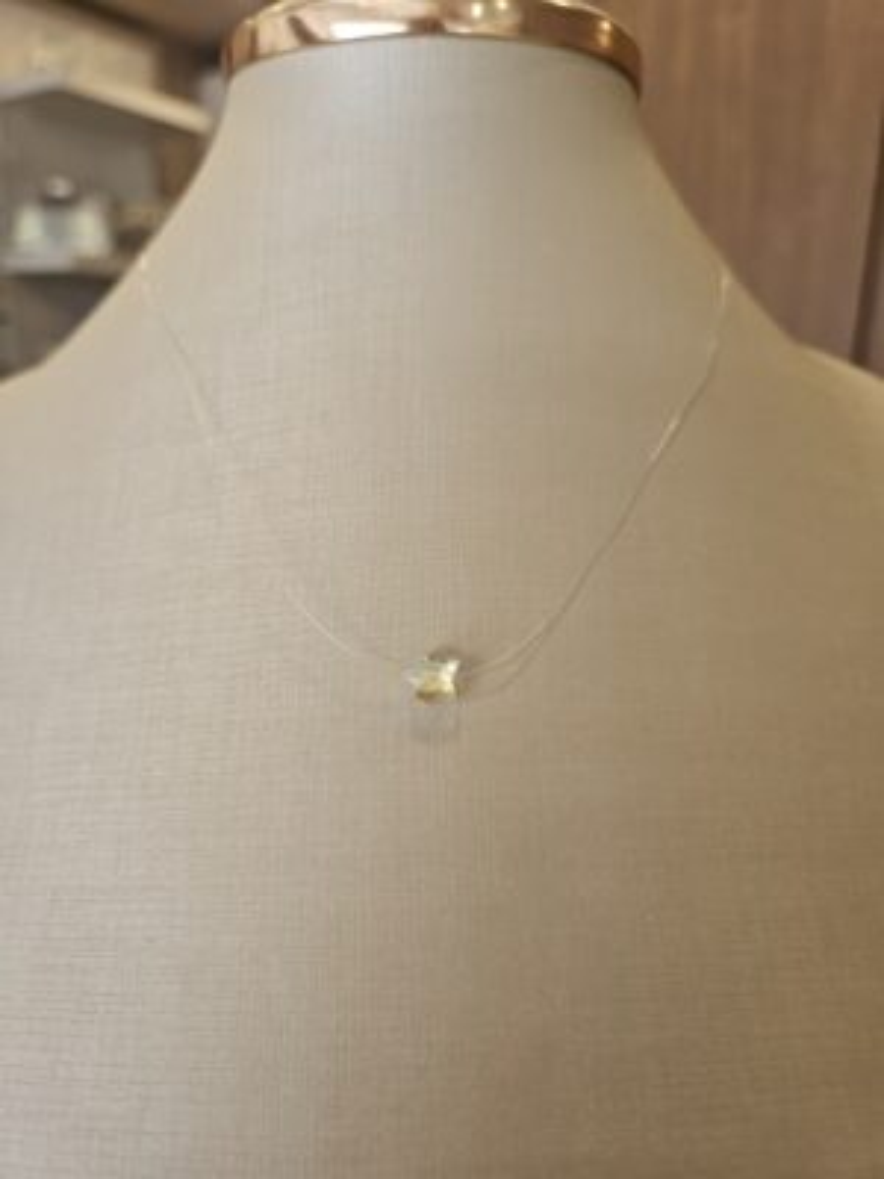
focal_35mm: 23
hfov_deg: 58.9
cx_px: 442
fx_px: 783
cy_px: 590
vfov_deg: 73.9
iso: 64
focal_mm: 5.4
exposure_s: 1/120
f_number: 1.8
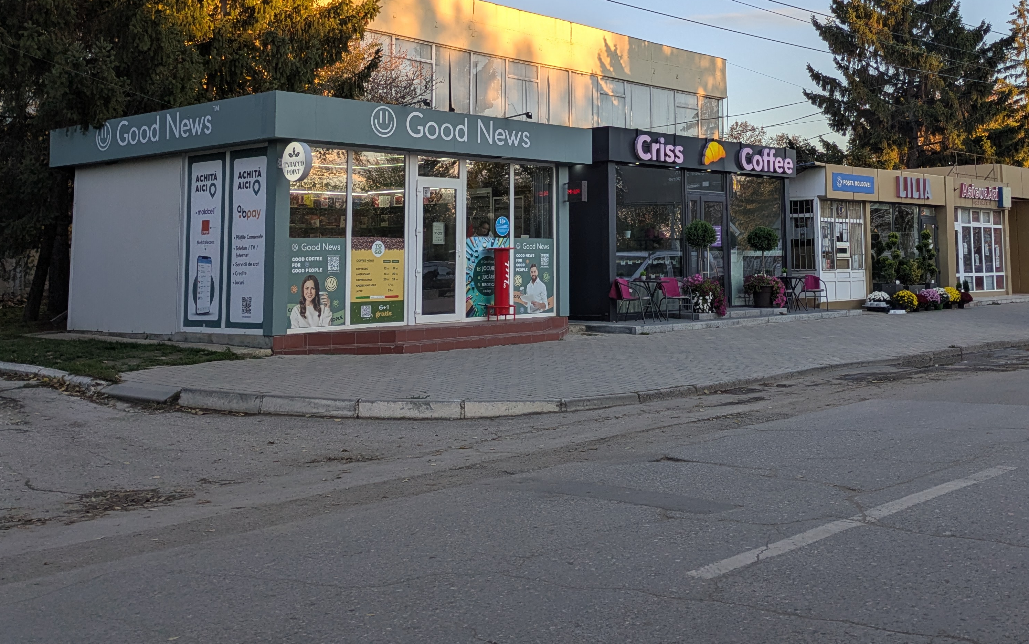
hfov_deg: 47.8
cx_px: 639
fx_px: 1150
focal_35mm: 41
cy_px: 130
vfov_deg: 30.5
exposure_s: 1/664
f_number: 1.89
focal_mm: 5.43
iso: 55
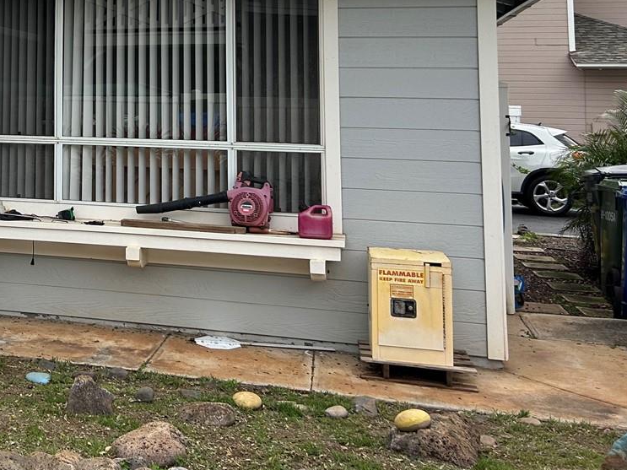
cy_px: 17
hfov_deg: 31.2
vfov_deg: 25.0
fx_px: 1014
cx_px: -30
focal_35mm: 56
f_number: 1.5
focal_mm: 5.7
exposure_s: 1/709
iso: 50
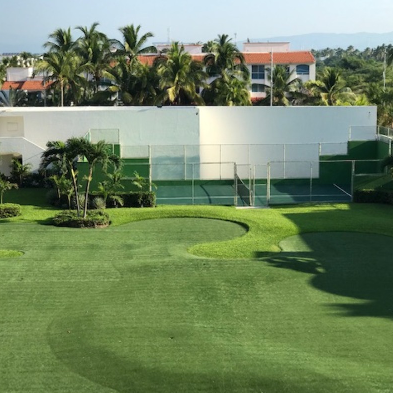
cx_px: 173
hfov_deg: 25.3
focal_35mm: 68
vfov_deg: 25.4
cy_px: 197
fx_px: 873
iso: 20
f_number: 2.8
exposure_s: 1/538
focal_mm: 6.6
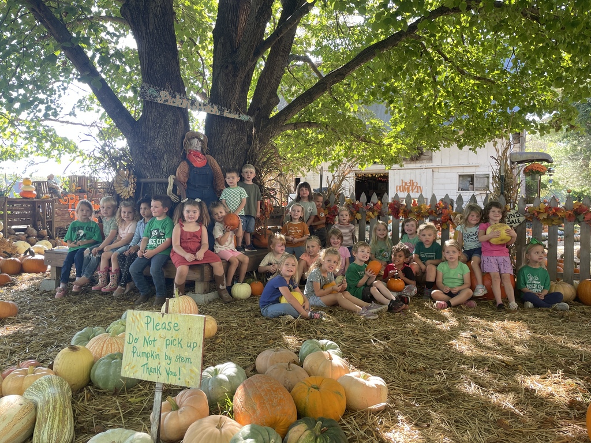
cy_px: 222
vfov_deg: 53.1
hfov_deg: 67.3
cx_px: 296
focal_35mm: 26
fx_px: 444
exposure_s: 1/121
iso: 50
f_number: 1.6
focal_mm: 4.2
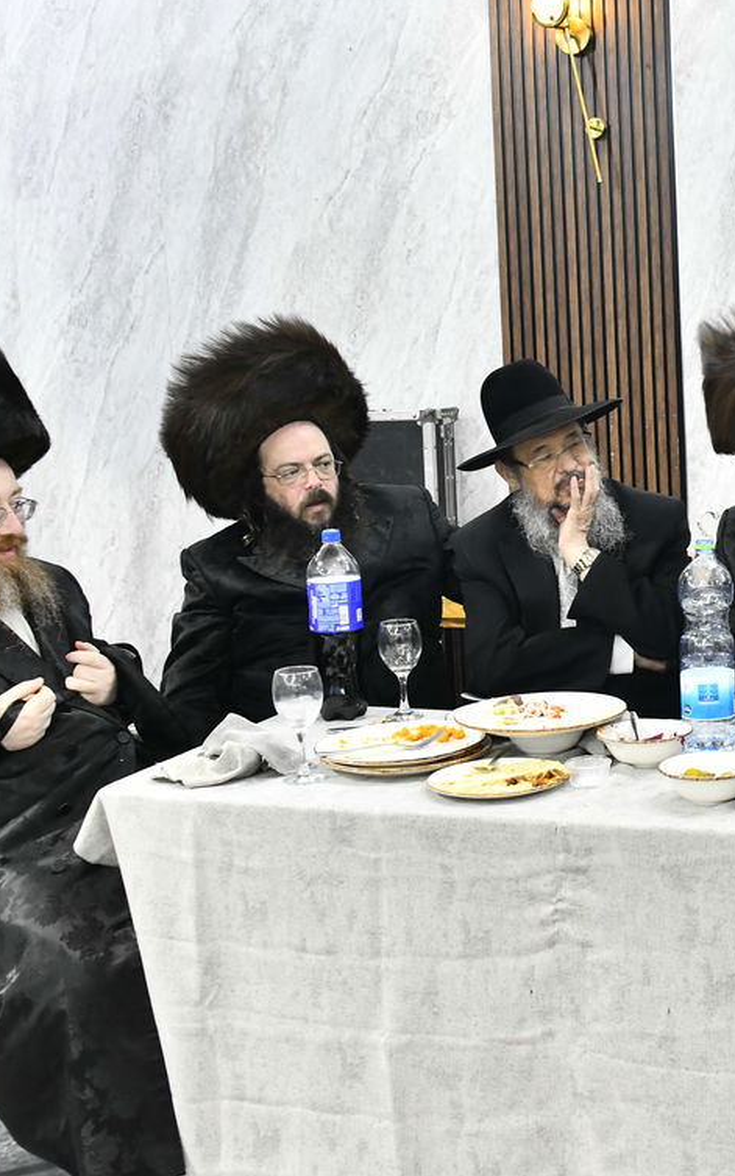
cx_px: 824
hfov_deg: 22.9
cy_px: 508
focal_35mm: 53
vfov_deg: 38.1
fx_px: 1699
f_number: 5.6
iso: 1600
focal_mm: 28
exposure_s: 1/100
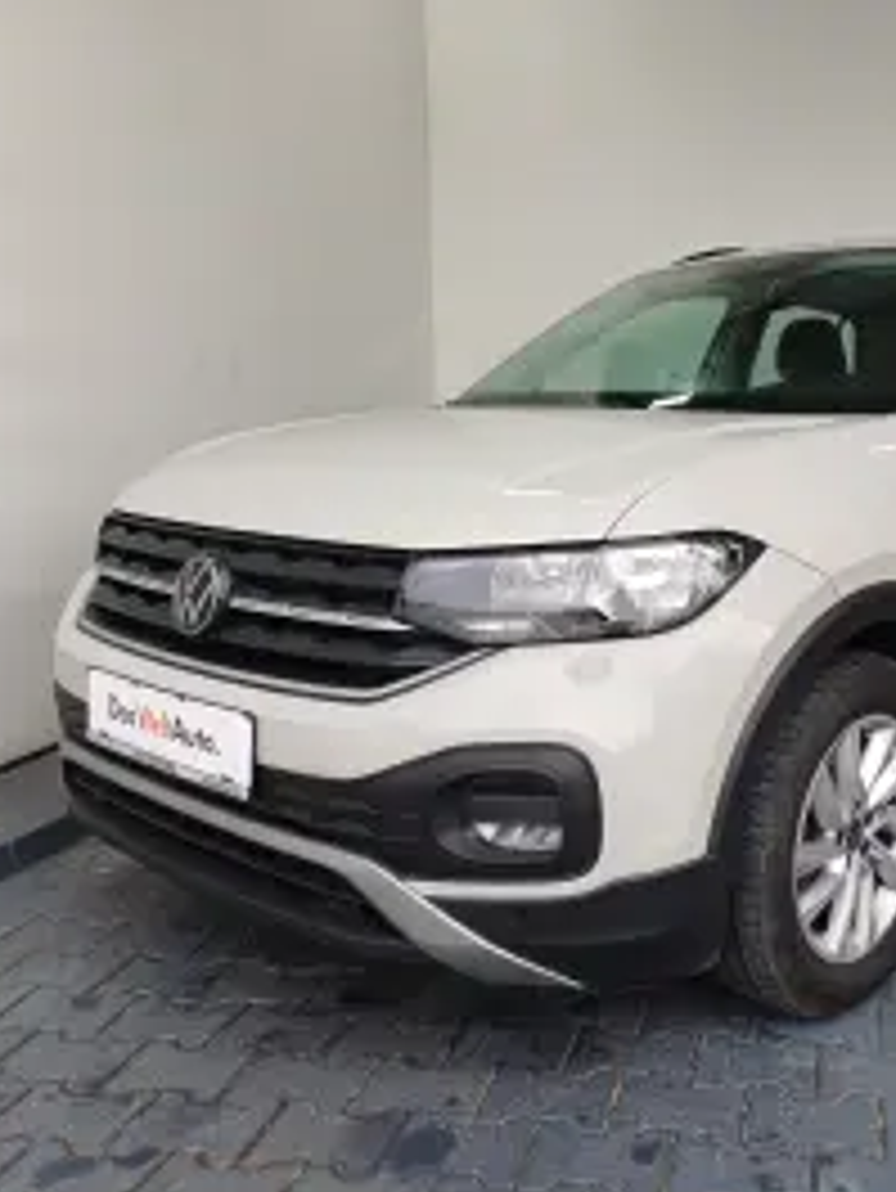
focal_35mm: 34
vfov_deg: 53.9
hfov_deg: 40.5
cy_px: 598
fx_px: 1172
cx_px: 689
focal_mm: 4.65
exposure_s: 1/104
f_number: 1.8
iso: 50
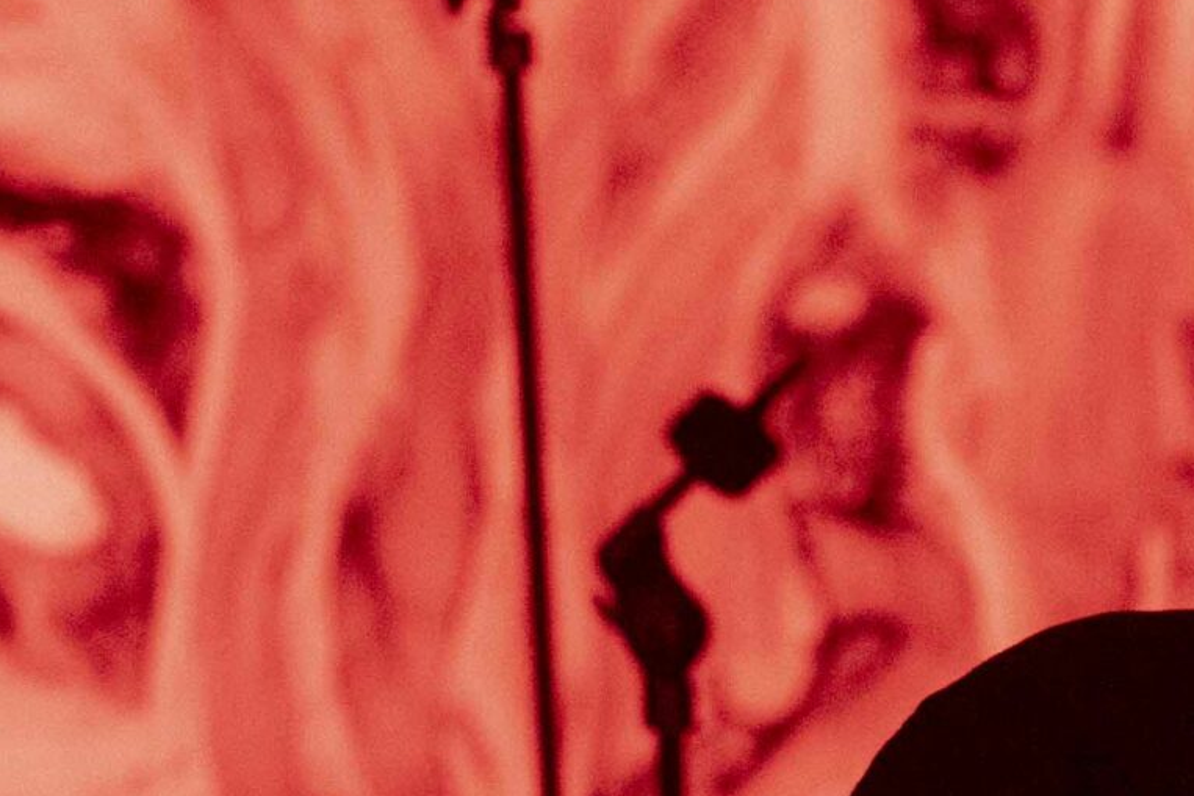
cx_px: 1000
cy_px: 687
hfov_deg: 4.0
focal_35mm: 517
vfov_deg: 2.7
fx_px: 17149
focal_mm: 154
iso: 10000
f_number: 6.3
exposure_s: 1/50
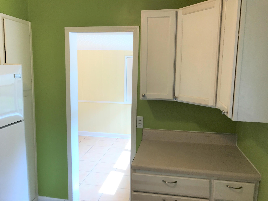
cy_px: 100
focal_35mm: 28
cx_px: 134
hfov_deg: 63.4
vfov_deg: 49.7
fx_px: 217
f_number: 1.8
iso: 25
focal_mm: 3.99
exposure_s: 1/60
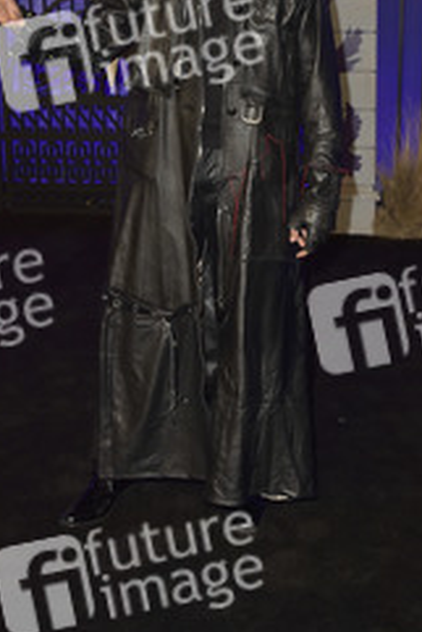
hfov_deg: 21.6
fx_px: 1106
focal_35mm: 63
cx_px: 206
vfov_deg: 31.5
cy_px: 181
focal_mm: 38
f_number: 6.3
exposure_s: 1/250
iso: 640
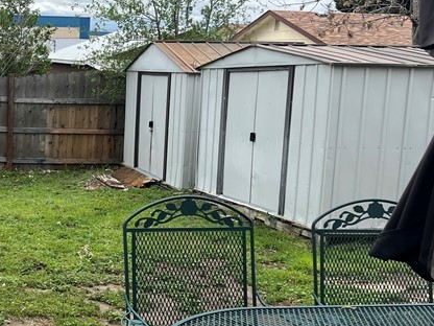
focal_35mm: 64
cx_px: 0
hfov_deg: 28.4
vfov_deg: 22.9
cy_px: 211
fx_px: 802
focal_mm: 5.7
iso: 50
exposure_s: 1/2252
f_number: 1.5
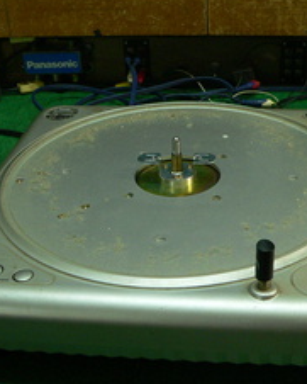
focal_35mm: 59
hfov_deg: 25.6
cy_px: 178
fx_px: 670
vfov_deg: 31.9
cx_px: 219
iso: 200
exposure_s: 1/25
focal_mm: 6
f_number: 2.8
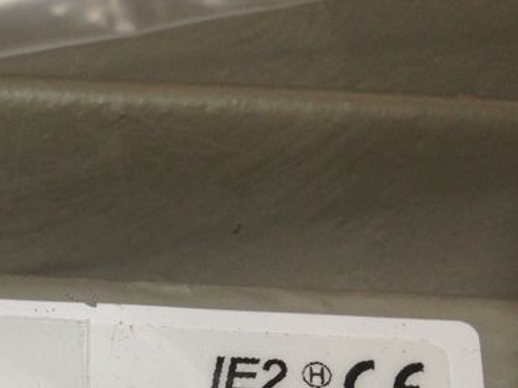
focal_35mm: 110
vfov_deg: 12.8
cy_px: 585
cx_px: -192
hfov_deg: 16.7
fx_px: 1646
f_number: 2.4
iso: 50
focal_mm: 4.12
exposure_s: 1/40
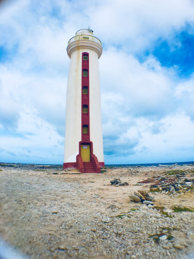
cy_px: 130
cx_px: 97
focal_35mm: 29
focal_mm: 4.15
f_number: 2.2
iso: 25
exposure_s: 1/2024
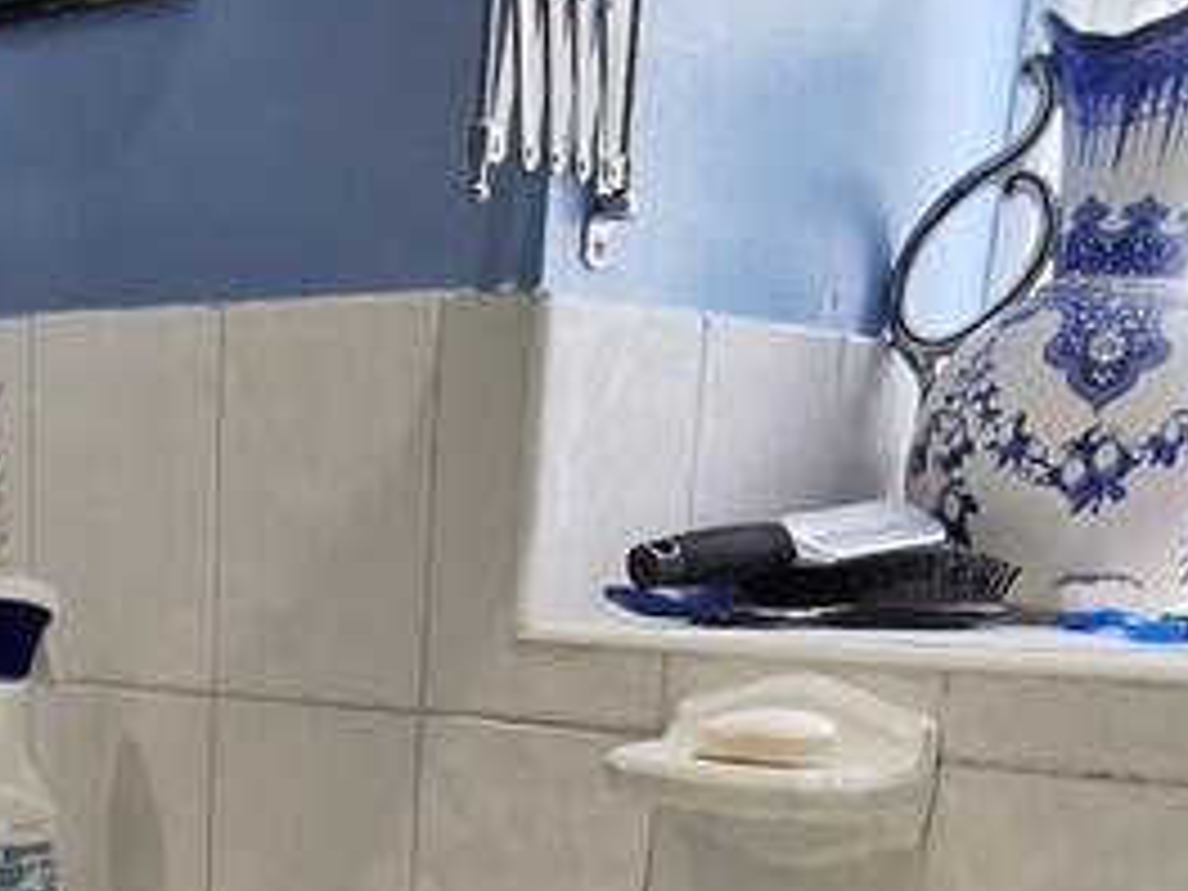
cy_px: 1606
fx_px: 2128
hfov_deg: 30.4
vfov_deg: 18.5
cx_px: 230
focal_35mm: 62
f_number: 2.2
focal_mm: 2.26
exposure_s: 1/50
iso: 125
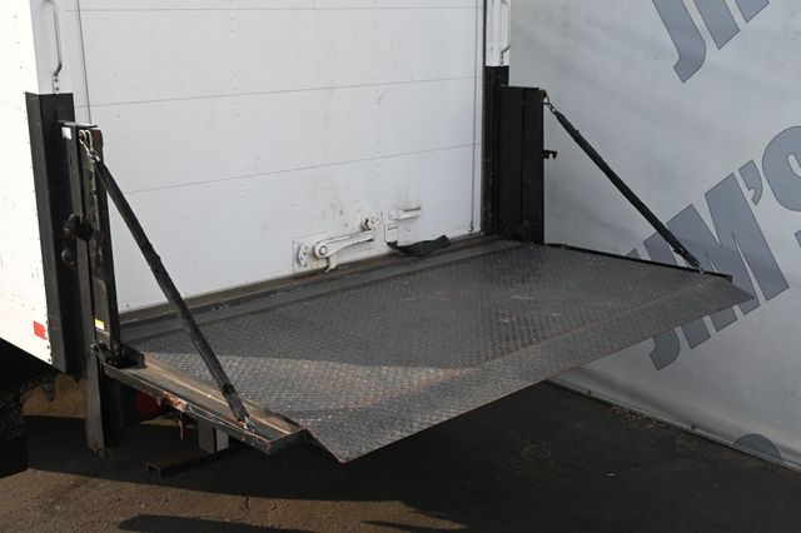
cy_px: 266
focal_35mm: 42
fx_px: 934
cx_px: 400
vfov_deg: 31.9
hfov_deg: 46.4
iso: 200
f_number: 5.6
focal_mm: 28
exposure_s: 1/250
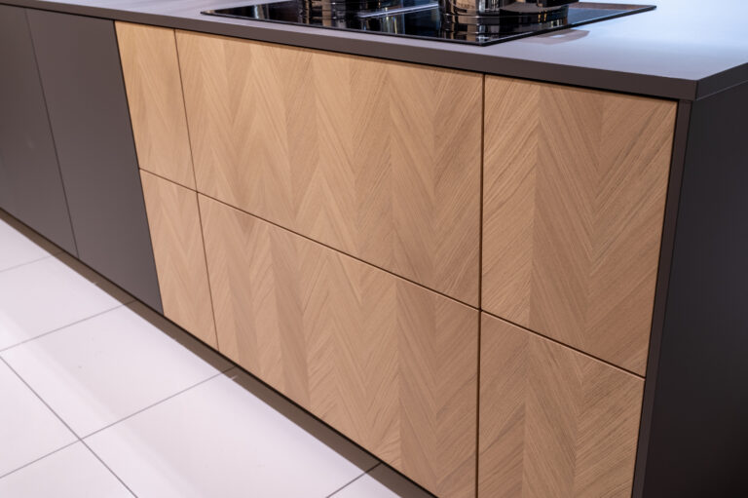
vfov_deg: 36.8
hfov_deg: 53.2
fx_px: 747
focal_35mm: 36
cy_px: 249
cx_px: 374
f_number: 6.3
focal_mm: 36
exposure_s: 1/40
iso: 400
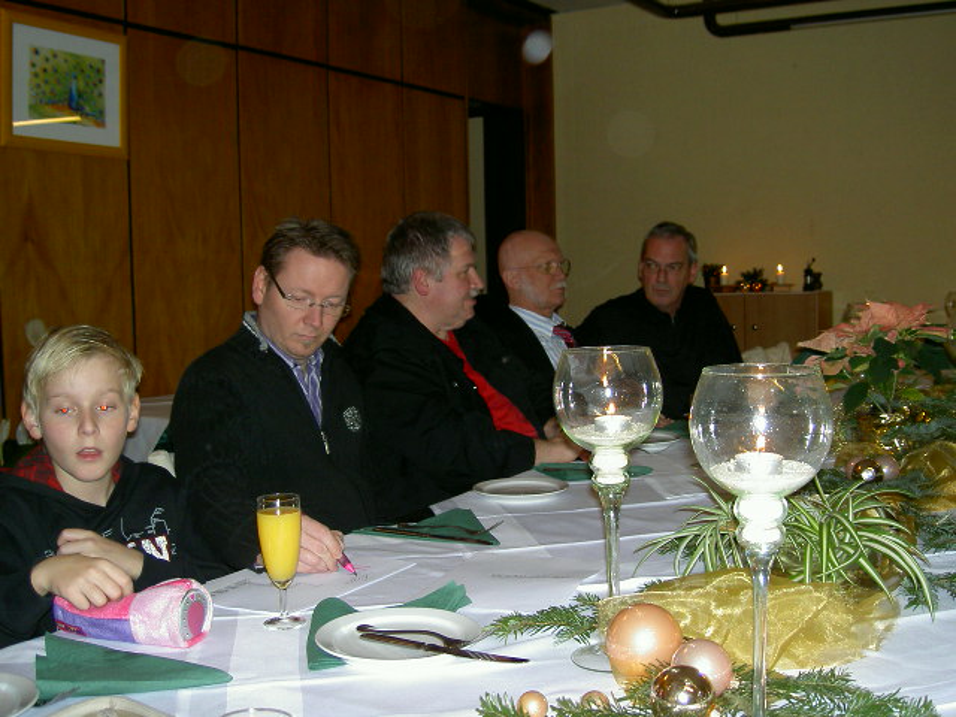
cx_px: 478
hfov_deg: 47.9
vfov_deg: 36.8
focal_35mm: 39
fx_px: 1077
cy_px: 358
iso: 100
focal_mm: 8
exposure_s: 1/59.5
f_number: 2.8
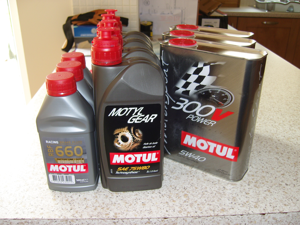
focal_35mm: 34
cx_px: 150
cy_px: 112
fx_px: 295
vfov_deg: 41.8
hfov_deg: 54.0
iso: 100
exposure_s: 1/40
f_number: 2.8
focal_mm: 7.3
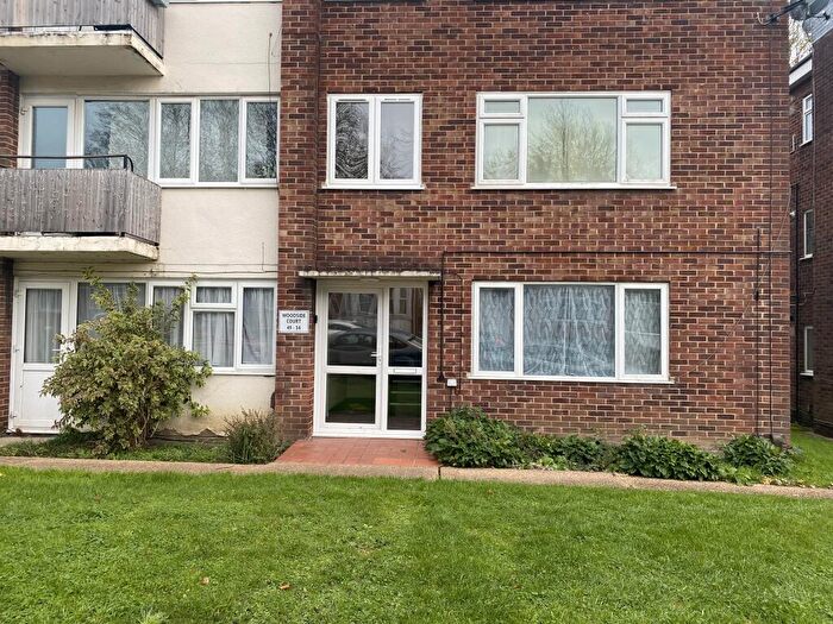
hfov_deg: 67.3
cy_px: 312
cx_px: 416
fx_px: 626
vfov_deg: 53.1
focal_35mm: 26
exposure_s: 1/122
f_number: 1.8
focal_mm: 4.25
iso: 32
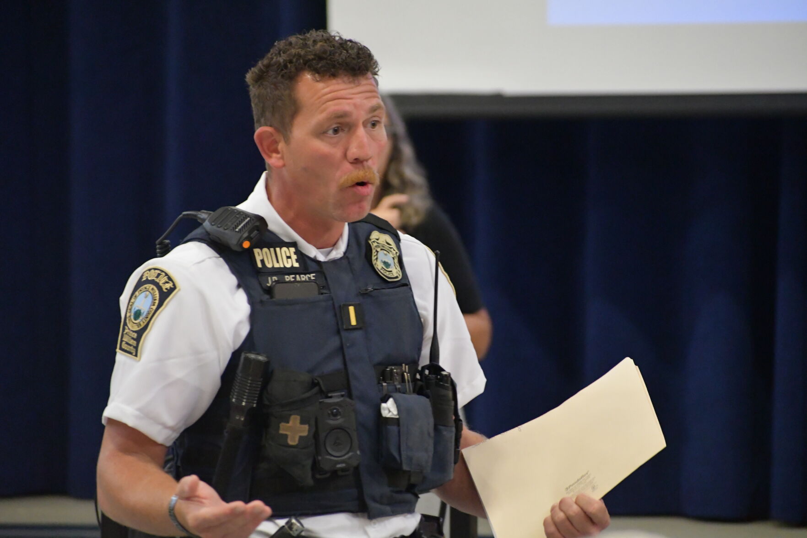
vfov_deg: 5.6
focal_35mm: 247
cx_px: 404
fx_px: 5536
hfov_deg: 8.3
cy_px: 269
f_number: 5
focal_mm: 165
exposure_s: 1/125
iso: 7200
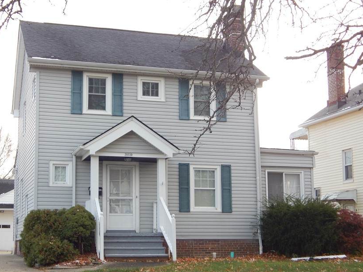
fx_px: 640
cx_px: 146
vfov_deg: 24.0
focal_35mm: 61
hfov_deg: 31.6
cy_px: 158
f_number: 3.7
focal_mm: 8.6
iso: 125
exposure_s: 1/100
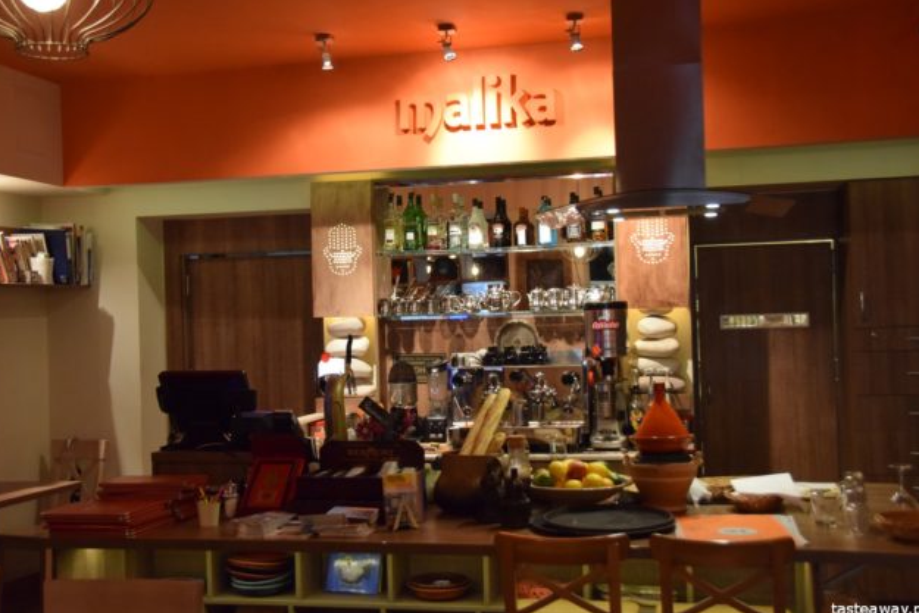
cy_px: 308
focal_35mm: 43
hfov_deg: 45.4
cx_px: 463
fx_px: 1098
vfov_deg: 31.2
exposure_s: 1/60
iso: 3200
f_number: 4
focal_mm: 28
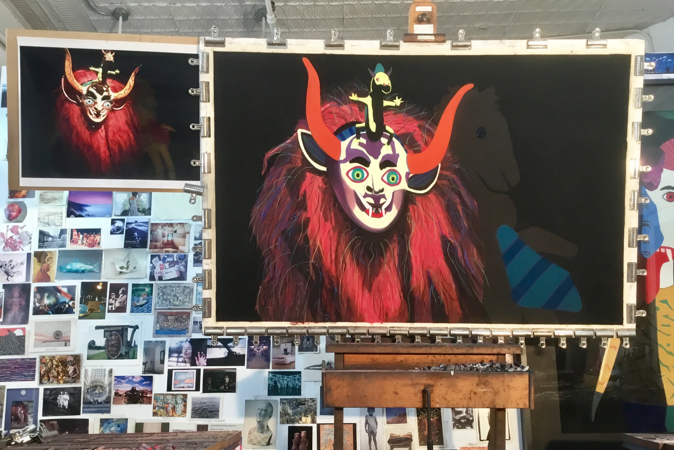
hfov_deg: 57.2
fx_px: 618
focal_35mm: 33
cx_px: 332
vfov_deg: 40.0
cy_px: 240
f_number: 2.4
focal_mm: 3.3
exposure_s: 1/30
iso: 64
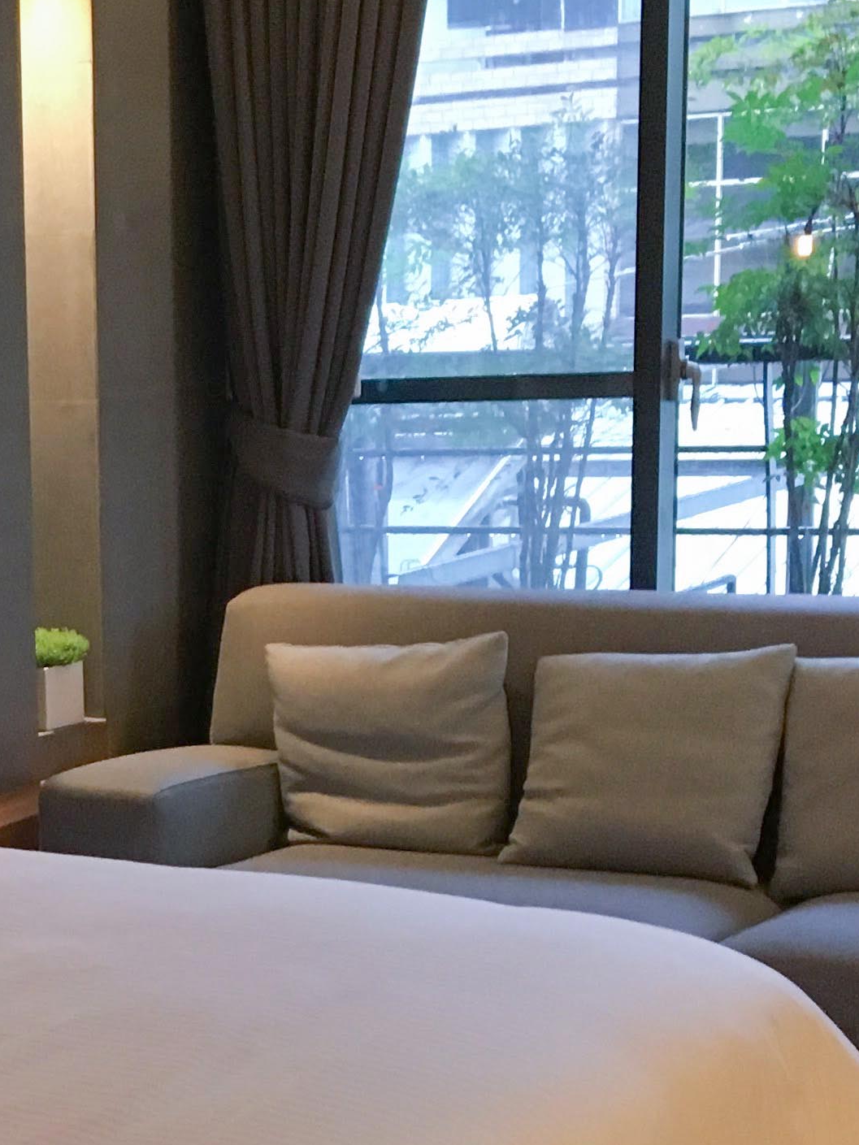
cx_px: -289
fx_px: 2746
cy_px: 818
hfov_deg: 16.7
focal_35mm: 83
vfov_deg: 23.4
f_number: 2.2
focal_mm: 4.15
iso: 160
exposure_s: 1/30
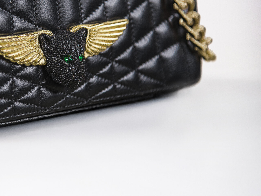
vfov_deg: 7.3
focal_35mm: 204
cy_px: 70
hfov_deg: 9.7
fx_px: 1538
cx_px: 39
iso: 1000
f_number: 4
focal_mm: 120
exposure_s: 1/100
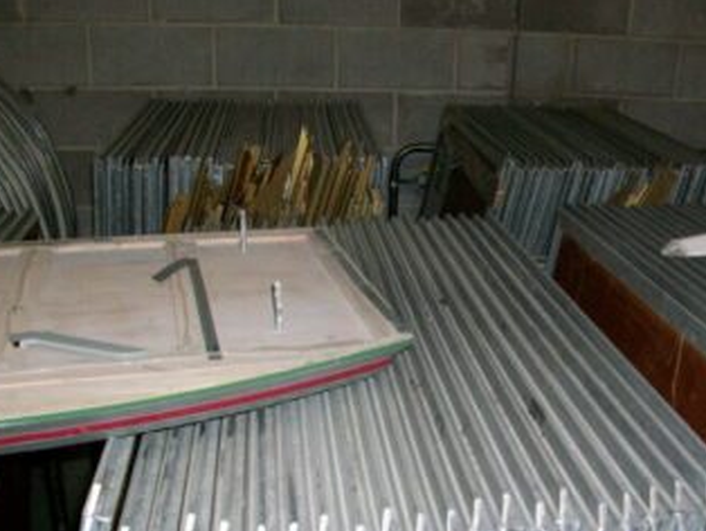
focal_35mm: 41
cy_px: 310
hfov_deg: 45.7
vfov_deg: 35.1
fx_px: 837
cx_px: 395
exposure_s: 1/42.4
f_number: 2.8
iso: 160
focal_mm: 5.7
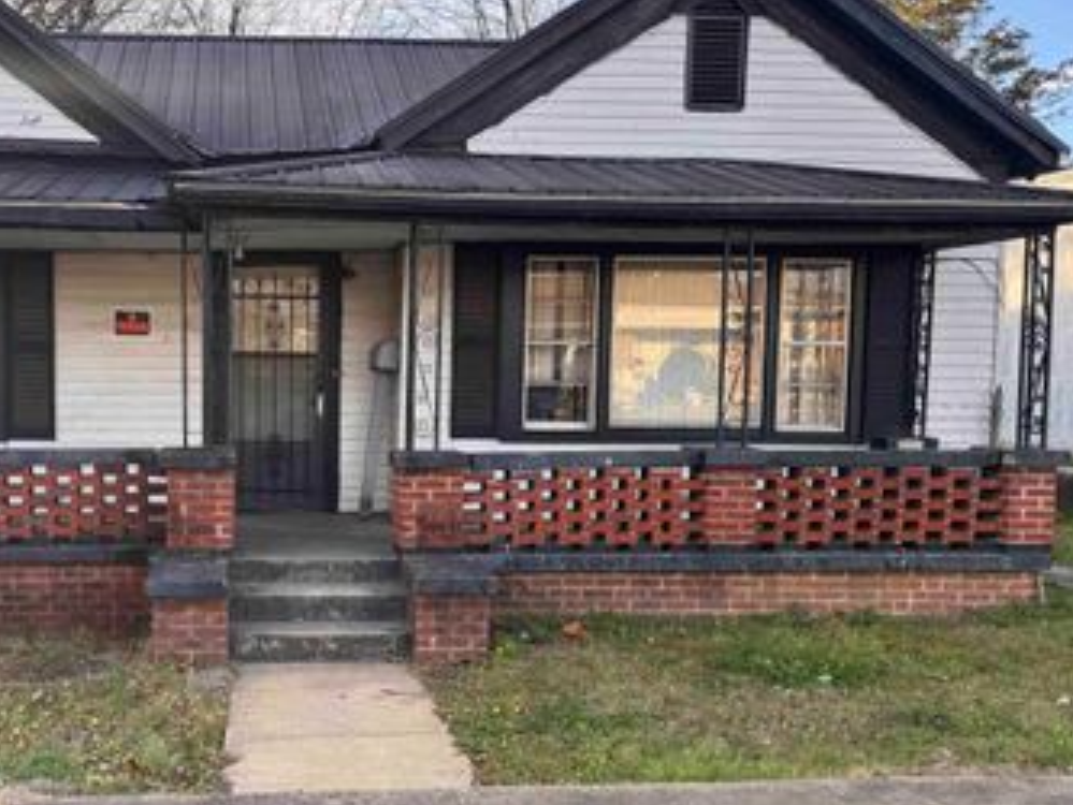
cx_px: 309
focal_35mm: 36
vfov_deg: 39.6
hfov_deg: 49.9
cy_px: 443
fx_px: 1116
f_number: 1.78
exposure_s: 1/460
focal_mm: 6.76
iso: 80
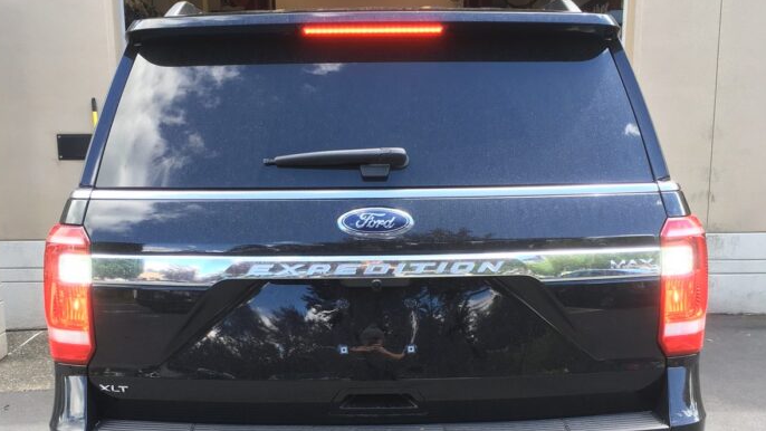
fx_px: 873
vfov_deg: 27.5
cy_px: 293
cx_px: 382
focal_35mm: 43
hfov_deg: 47.4
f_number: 2.2
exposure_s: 1/120
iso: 25
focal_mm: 4.15
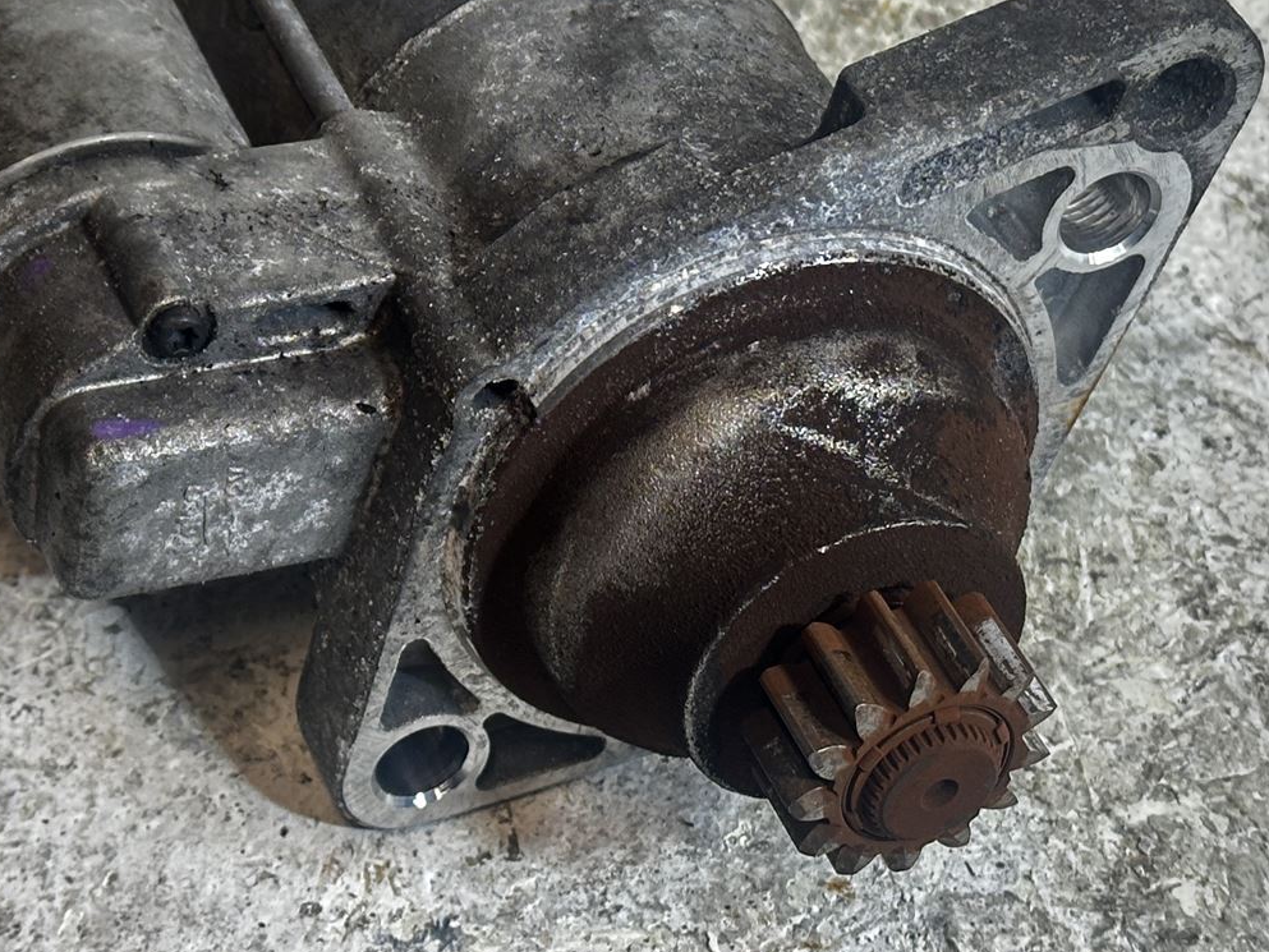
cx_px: 556
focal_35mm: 99
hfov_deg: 19.8
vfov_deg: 14.9
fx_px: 3630
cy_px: 213
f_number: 1.78
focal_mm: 6.86
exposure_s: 1/50
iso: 125
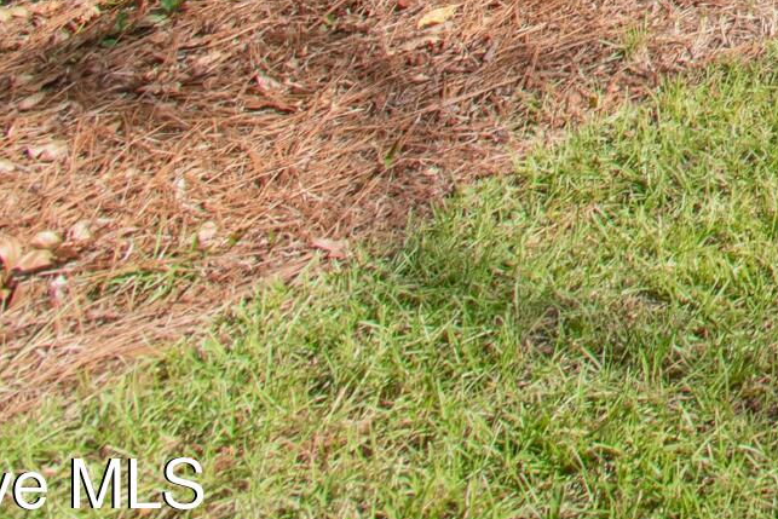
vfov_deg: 14.7
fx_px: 1513
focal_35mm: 70
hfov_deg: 19.2
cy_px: -615
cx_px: 1504
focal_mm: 10
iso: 100
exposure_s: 1/250
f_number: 8
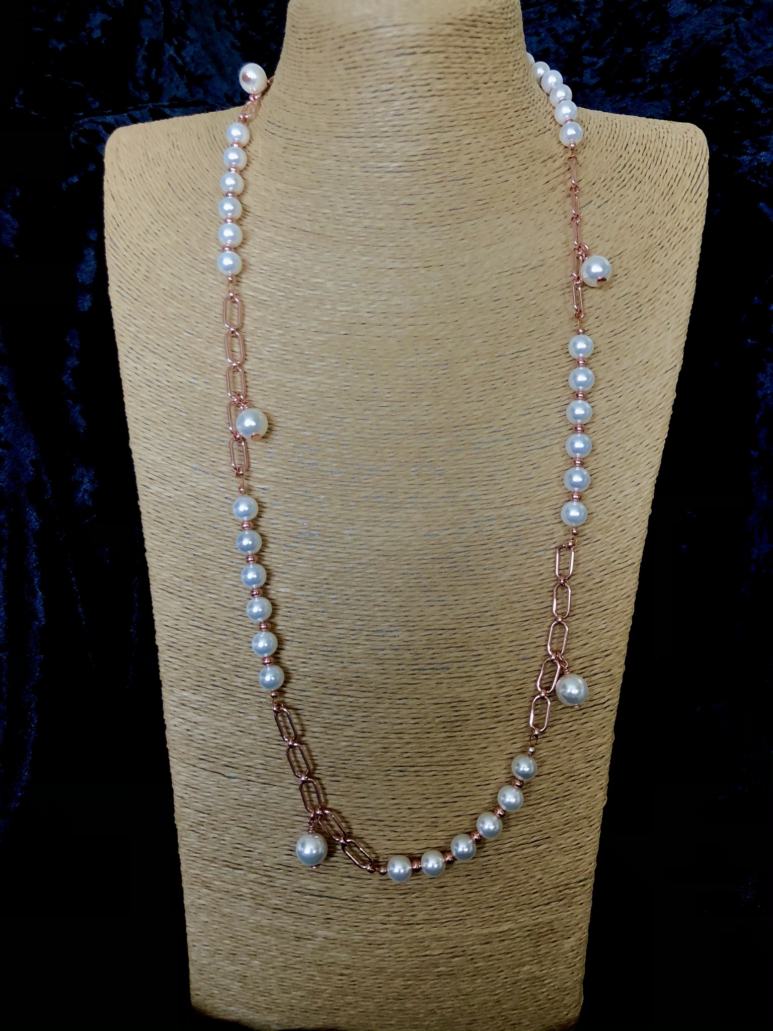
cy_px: 516
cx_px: 386
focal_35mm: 28
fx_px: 834
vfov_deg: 63.4
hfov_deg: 49.7
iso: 50
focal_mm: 3.99
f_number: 1.8
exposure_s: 1/15
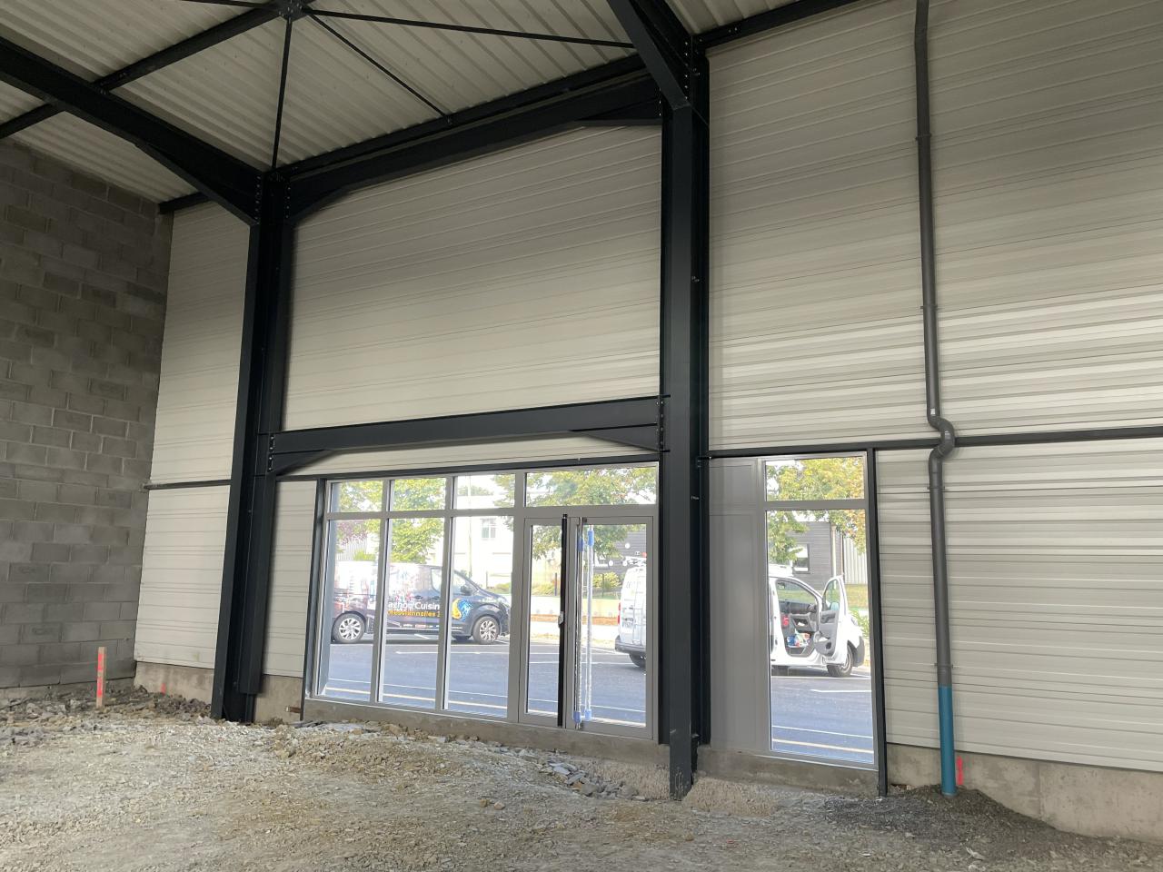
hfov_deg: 67.3
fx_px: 874
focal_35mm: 26
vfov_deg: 53.1
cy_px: 436
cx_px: 582
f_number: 1.6
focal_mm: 4.2
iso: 80
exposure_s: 1/121
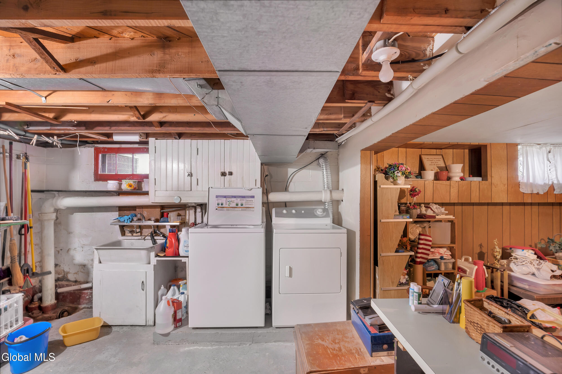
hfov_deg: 96.7
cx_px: 281
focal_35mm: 16
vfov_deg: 73.8
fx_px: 250
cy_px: 187
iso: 250
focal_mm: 16
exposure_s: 1/2
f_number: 6.3
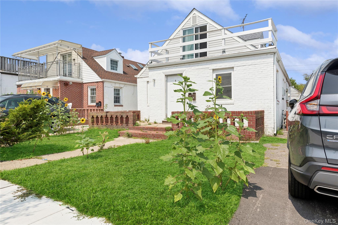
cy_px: 112
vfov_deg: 57.2
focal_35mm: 22
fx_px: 207
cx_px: 169
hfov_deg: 78.6
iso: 100
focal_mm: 22
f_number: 11
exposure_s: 1/320
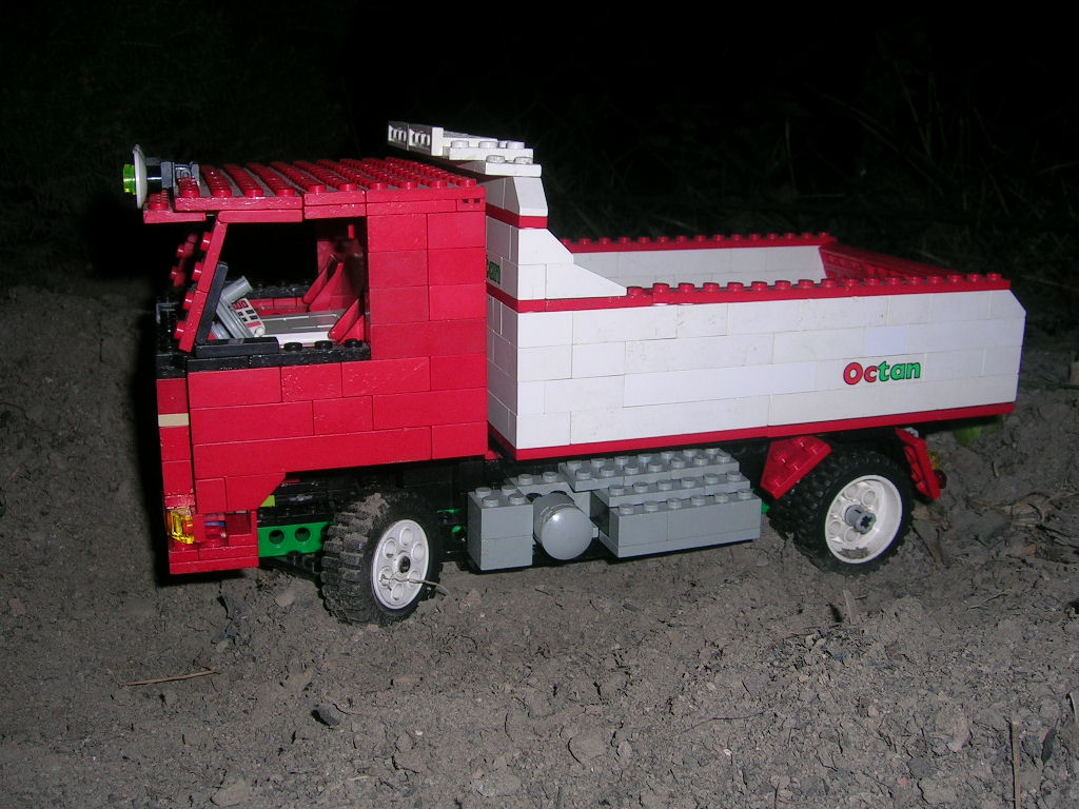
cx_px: 540
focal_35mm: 35
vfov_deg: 40.7
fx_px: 1091
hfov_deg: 52.6
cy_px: 404
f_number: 4.8
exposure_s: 1/60.1
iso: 50
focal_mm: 5.4
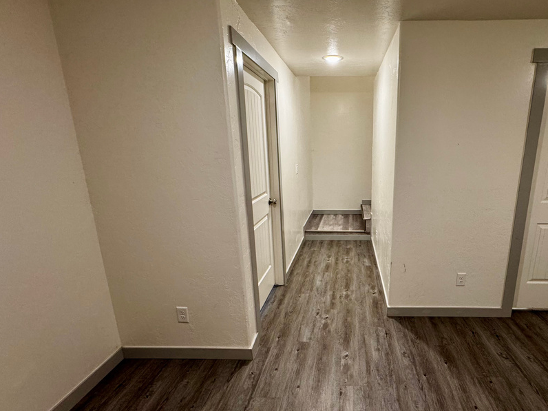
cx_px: 344
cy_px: 213
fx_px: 285
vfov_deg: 71.6
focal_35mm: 18
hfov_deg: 86.0
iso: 250
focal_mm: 2.22
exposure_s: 1/60
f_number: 2.2
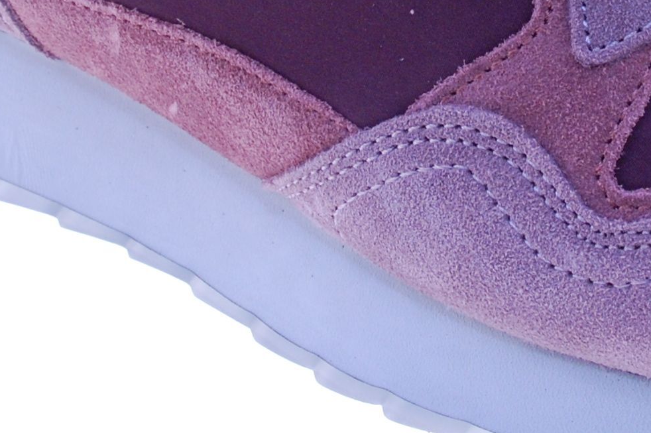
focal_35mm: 147
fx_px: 2656
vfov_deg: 9.2
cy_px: -92
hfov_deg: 13.9
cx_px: 443
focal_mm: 32
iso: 800
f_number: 13
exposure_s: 1/30
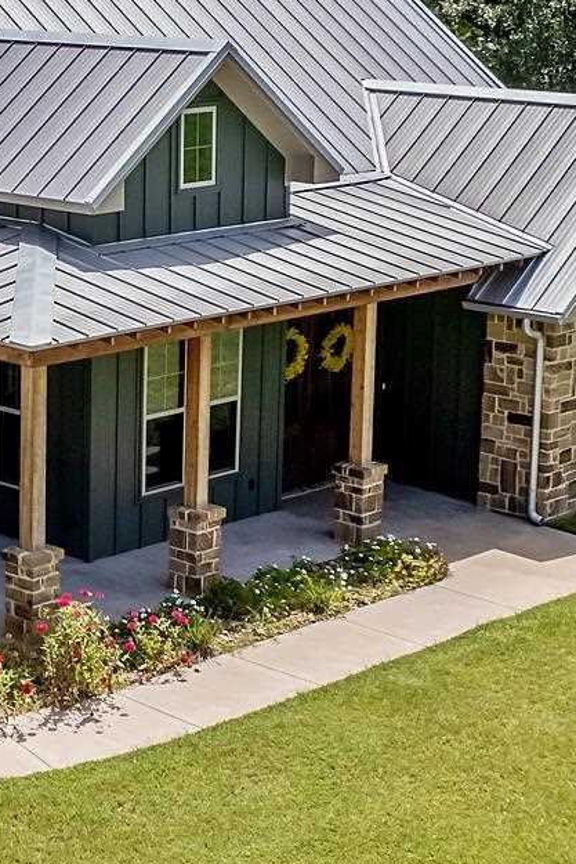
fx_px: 2111
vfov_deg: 23.1
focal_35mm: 88
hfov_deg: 15.0
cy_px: 327
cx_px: -124
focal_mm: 8.38
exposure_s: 1/2000
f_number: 2.8
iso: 100
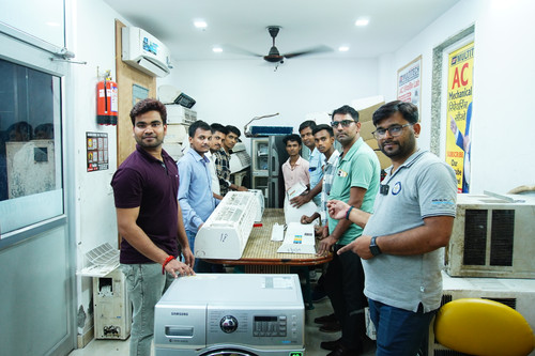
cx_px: 268
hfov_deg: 61.9
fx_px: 446
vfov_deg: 43.6
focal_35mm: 30
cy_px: 178
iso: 1000
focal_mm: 20
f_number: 5
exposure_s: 1/50
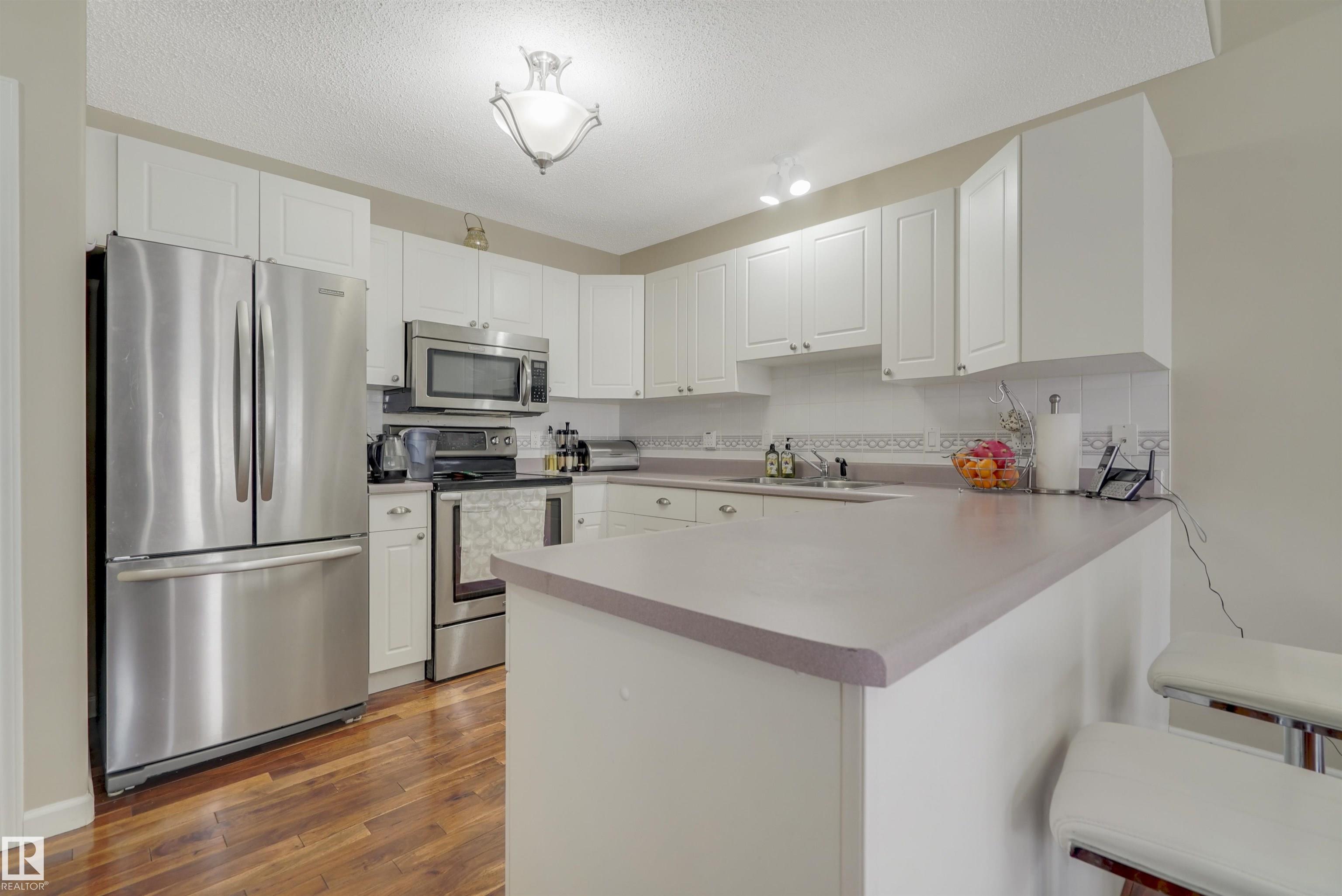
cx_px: 671
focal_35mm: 16
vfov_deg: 73.8
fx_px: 597
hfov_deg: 96.7
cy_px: 448
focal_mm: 16
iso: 1600
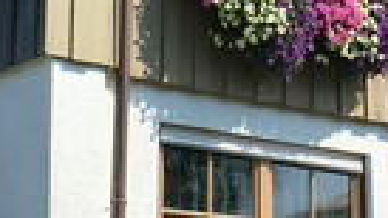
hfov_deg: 15.8
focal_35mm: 135
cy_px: 48
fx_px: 1389
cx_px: 302
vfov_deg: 9.0
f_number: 2.2
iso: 25
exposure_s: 1/1637
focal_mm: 4.15
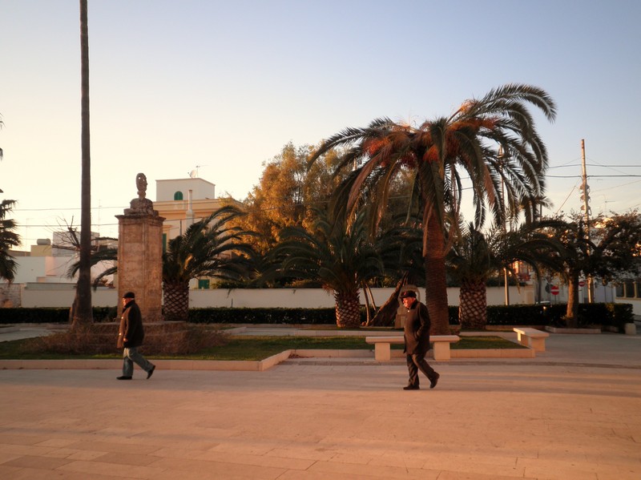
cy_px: 240
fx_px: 574
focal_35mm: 31
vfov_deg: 45.4
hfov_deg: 58.4
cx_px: 320
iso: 64
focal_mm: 5.5
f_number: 2.8
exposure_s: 1/160
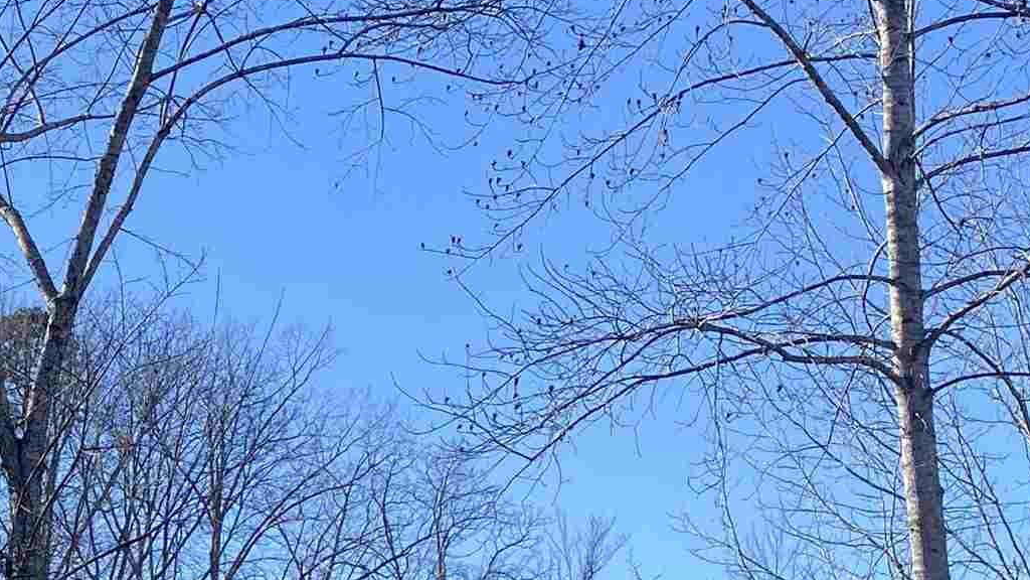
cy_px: 710
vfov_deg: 13.8
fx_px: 2321
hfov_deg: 23.2
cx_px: -163
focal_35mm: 85
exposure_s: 1/1377
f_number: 1.8
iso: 32
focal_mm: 4.25
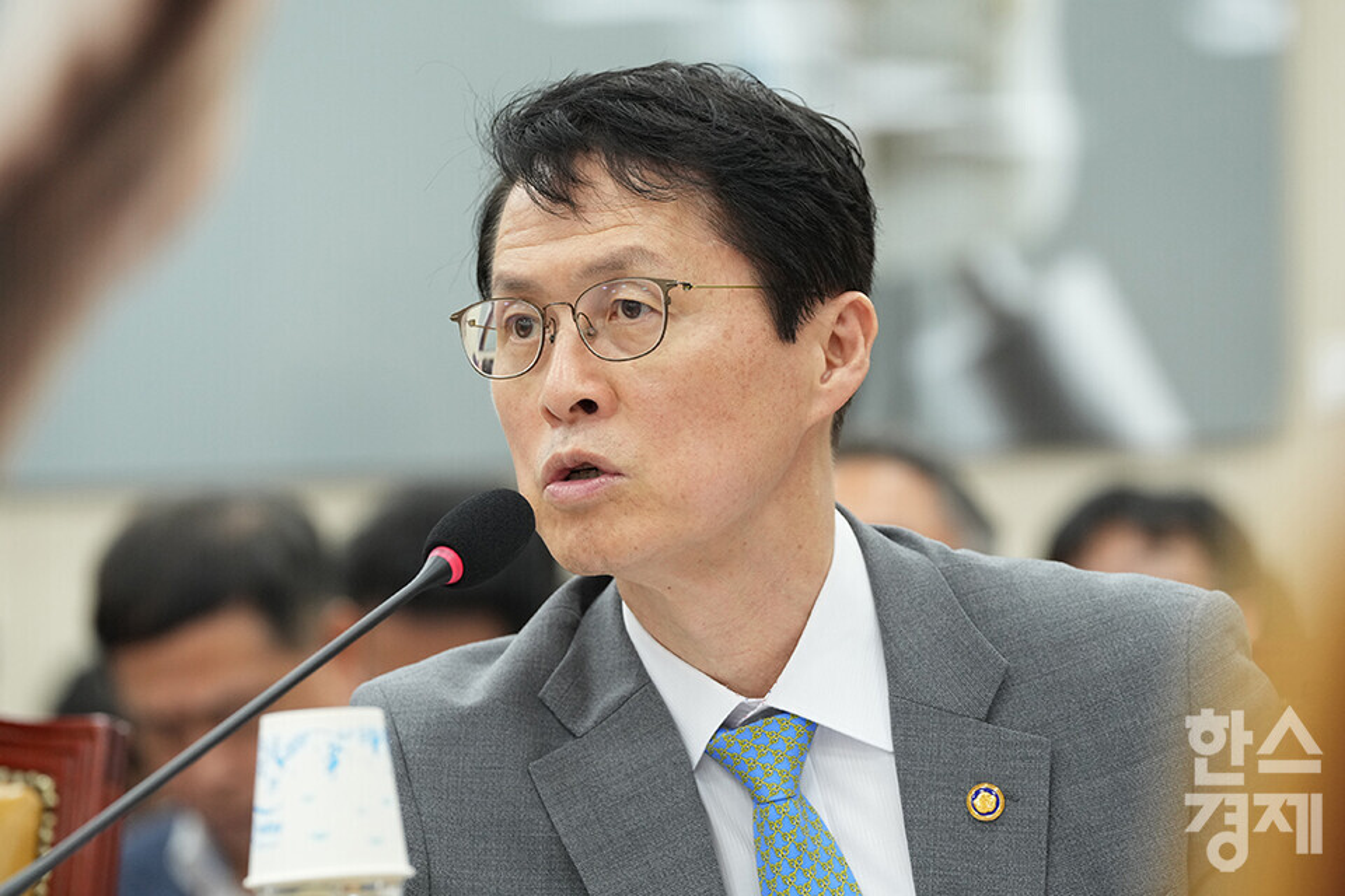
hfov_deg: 10.3
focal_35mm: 200
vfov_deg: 6.9
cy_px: 448
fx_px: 7472
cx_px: 672
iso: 2500
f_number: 5
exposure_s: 1/200
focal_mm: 200
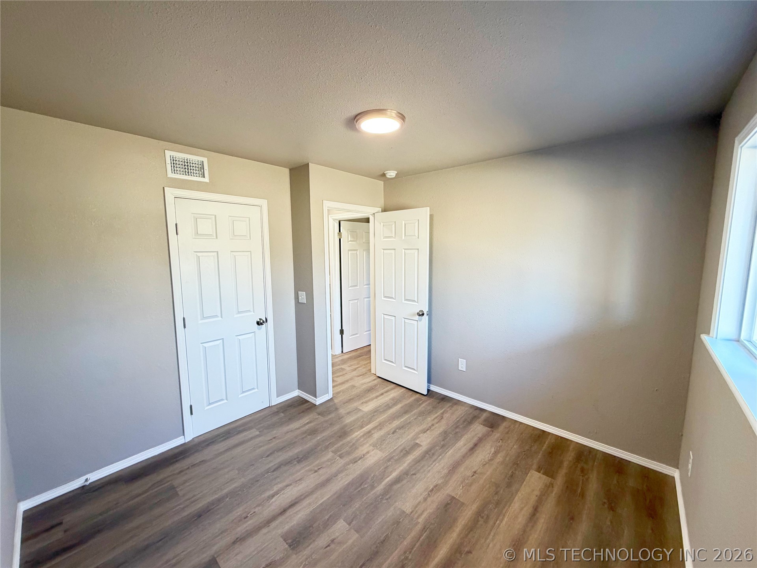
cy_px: 284
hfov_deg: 102.1
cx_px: 378
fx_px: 306
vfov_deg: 85.7
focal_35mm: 14
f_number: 2.2
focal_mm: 2.22
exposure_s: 1/60
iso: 320
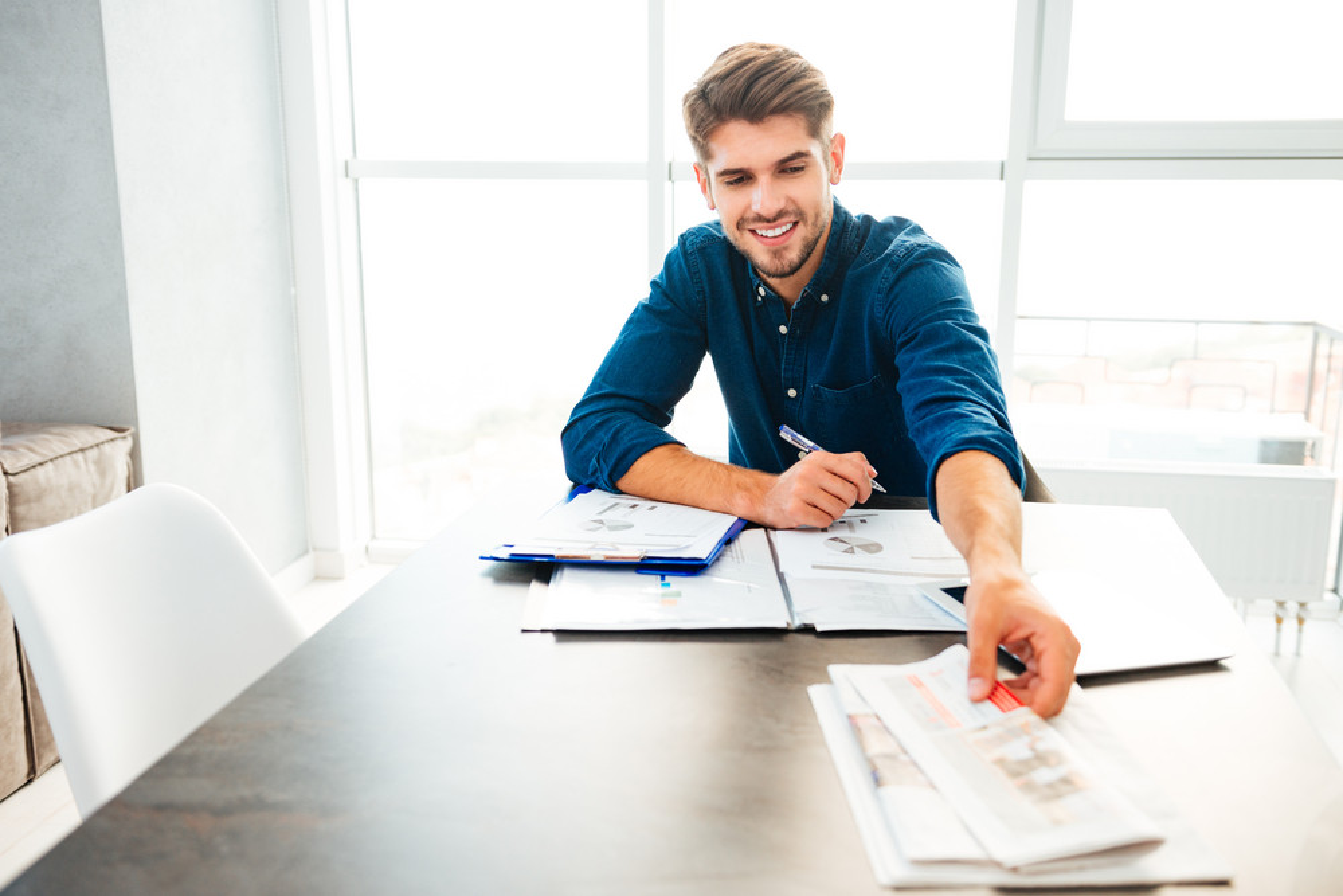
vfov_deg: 36.9
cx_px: 672
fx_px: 1343
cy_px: 448
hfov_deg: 53.1
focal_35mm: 36
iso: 400
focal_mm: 36
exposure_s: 1/125
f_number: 3.2
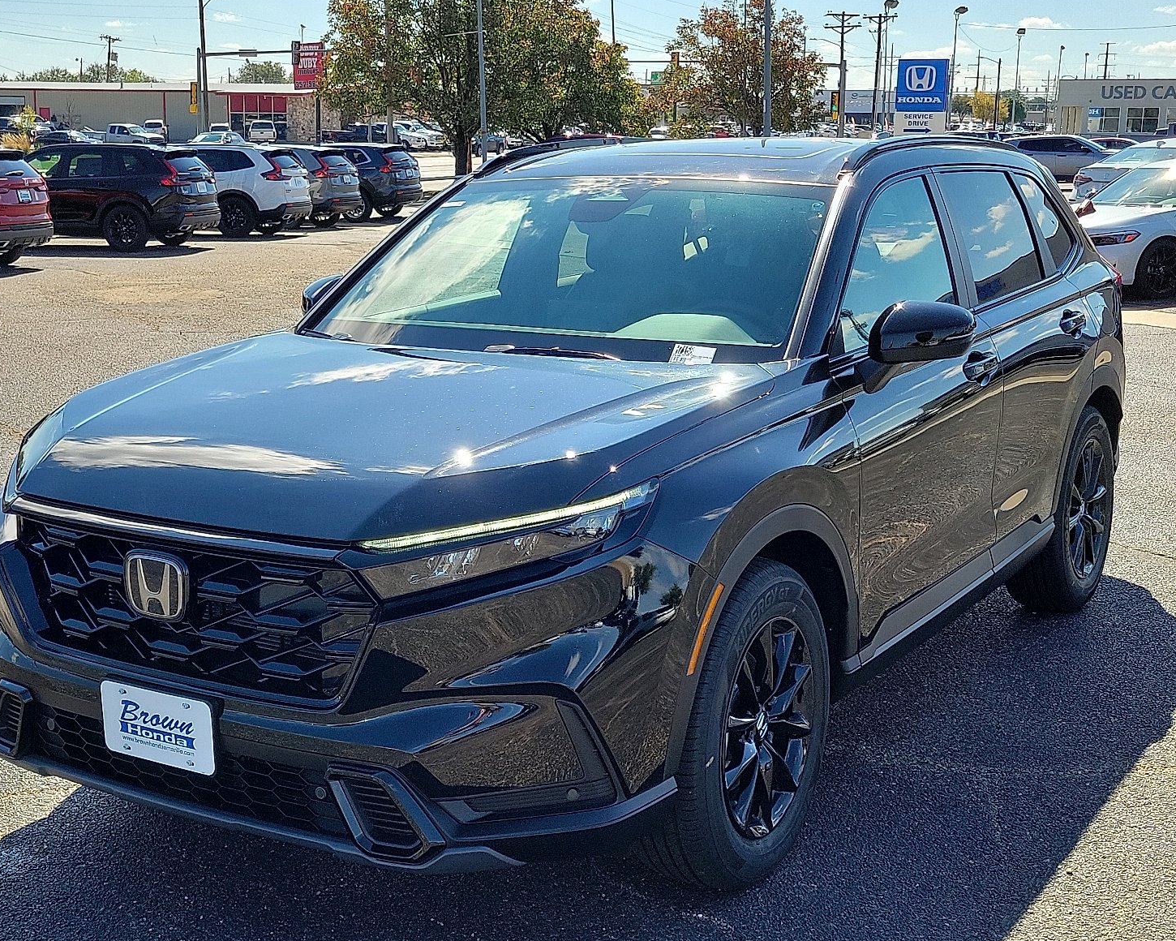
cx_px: 534
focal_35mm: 28
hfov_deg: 62.1
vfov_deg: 51.5
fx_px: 975
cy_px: 483
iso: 50
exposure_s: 1/1250
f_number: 1.8
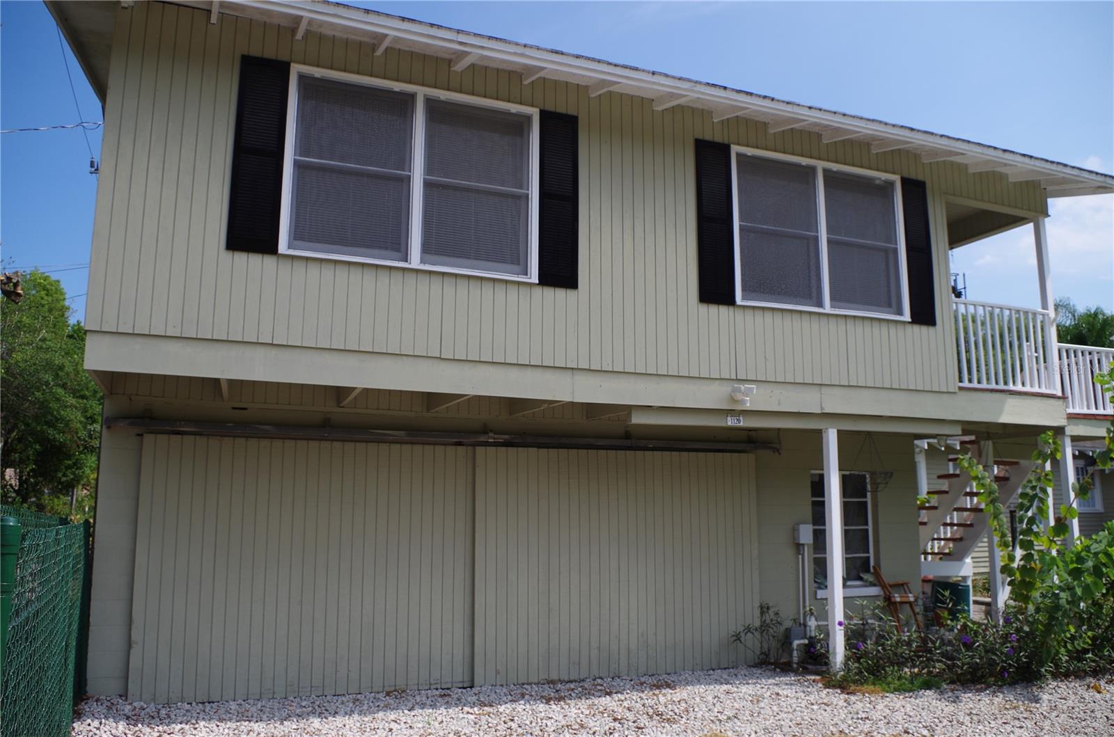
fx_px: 834
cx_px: 557
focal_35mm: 27
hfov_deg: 67.5
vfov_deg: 47.7
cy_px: 368
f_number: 7.1
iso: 100
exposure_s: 1/320
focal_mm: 18
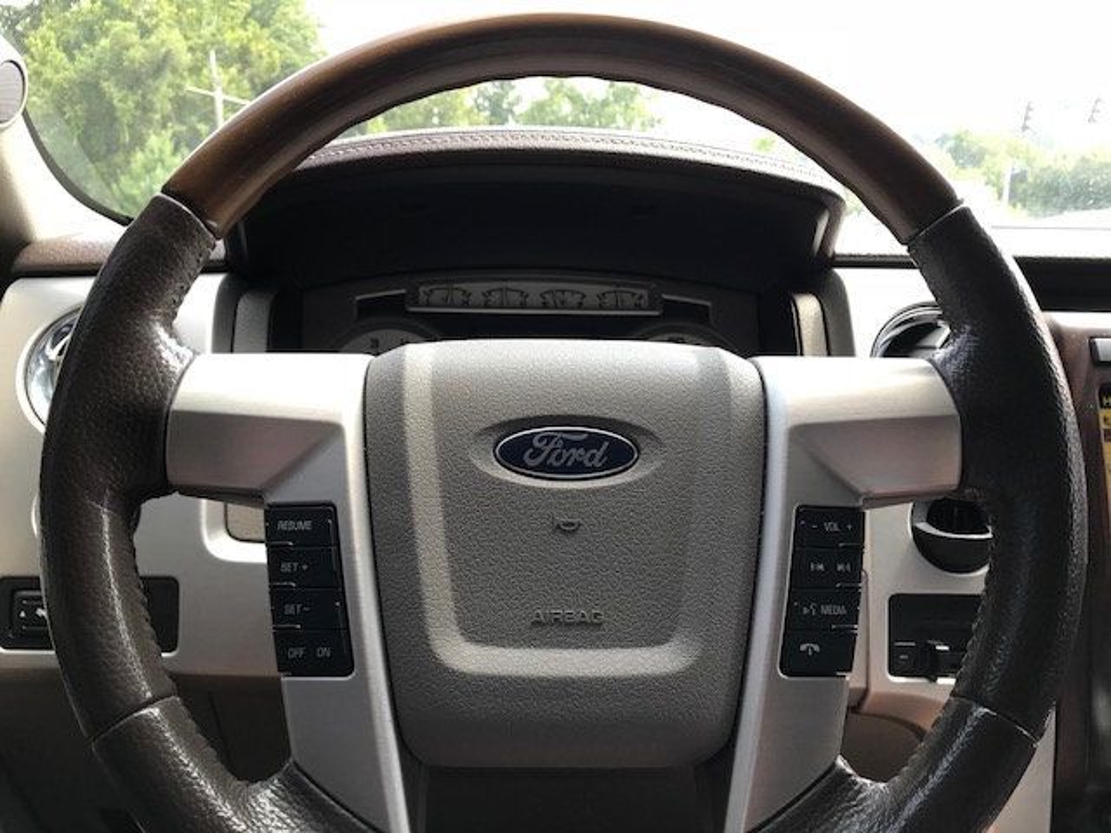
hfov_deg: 63.4
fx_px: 899
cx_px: 556
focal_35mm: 28
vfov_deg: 49.7
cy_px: 416
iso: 20
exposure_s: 1/117
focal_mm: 3.99
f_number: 1.8
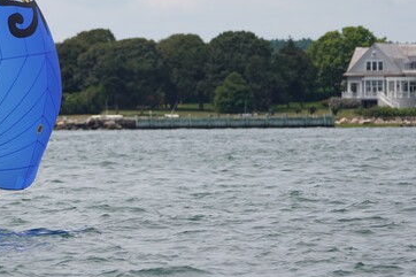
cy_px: 52
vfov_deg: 2.4
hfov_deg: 3.6
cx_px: -43
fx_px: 6700
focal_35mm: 580
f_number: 5
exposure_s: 1/1250
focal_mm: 175
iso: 160
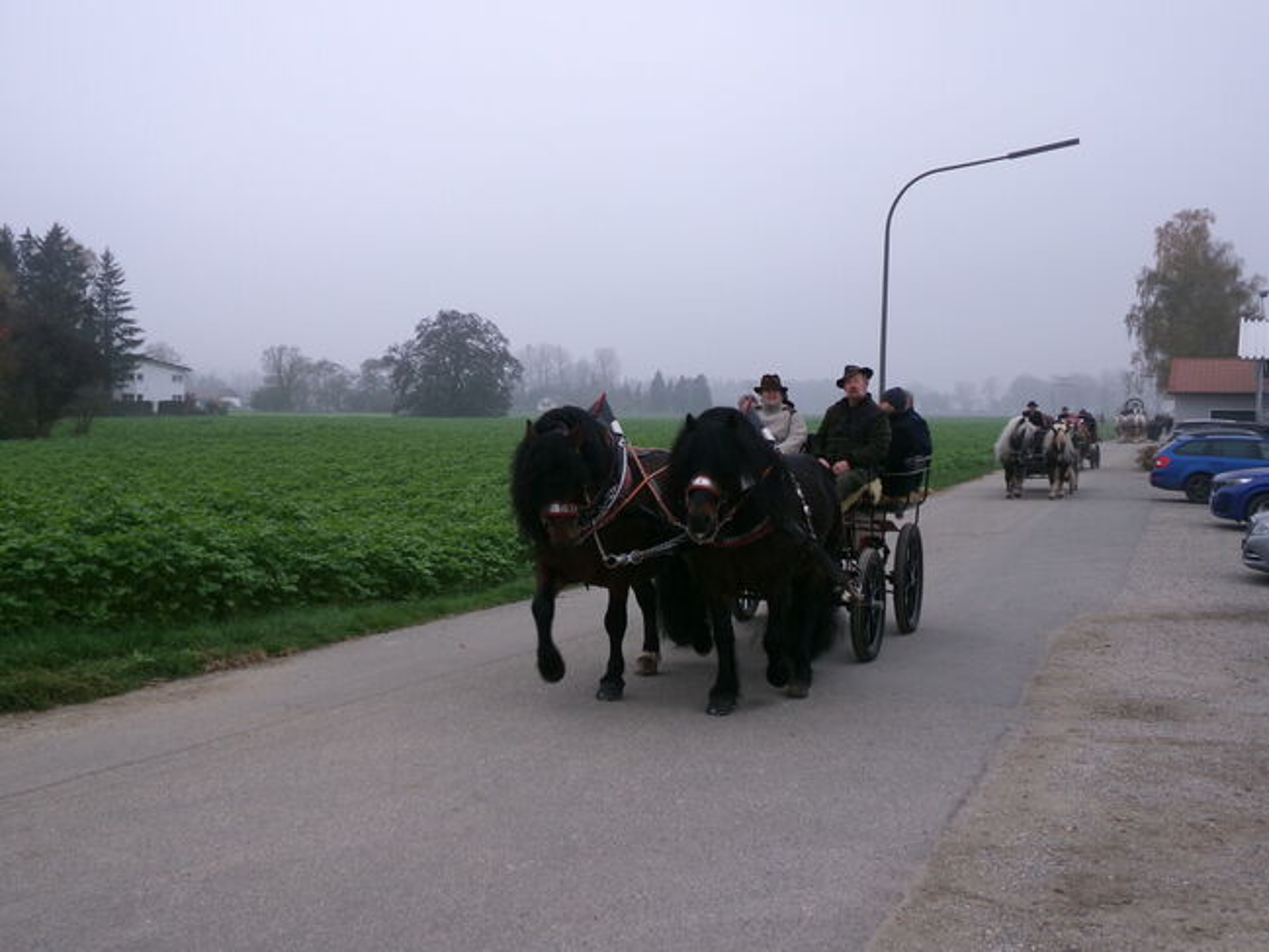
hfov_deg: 50.1
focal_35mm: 37
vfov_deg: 38.7
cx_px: 634
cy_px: 476
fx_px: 1357
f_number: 4
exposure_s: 1/100
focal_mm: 6.6
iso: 100
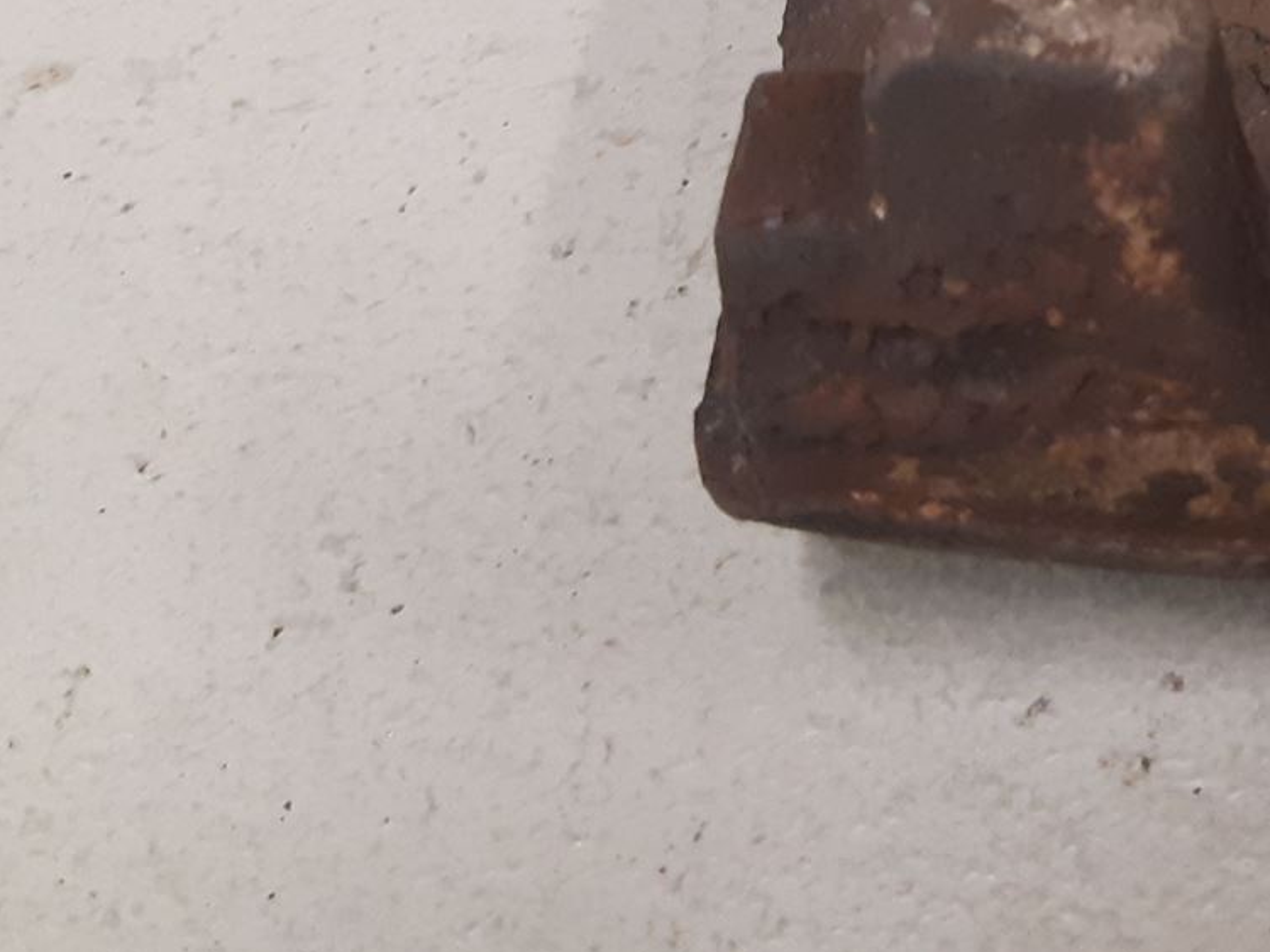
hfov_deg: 24.7
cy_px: -298
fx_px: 2604
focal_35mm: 71
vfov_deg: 19.1
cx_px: 1543
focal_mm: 3.93
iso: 200
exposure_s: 1/50
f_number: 1.7
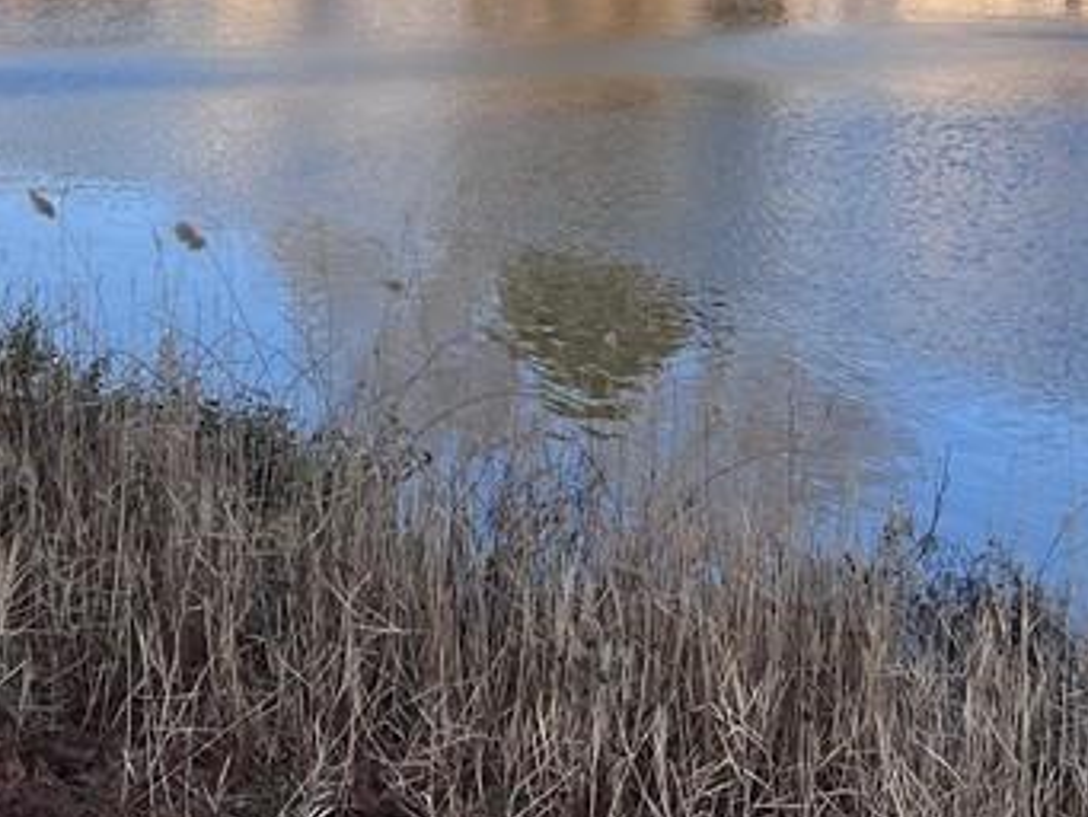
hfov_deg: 25.0
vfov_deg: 17.9
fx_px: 2452
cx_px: 507
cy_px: -182
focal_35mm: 78
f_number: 1.5
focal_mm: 5.7
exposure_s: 1/1209
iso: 50
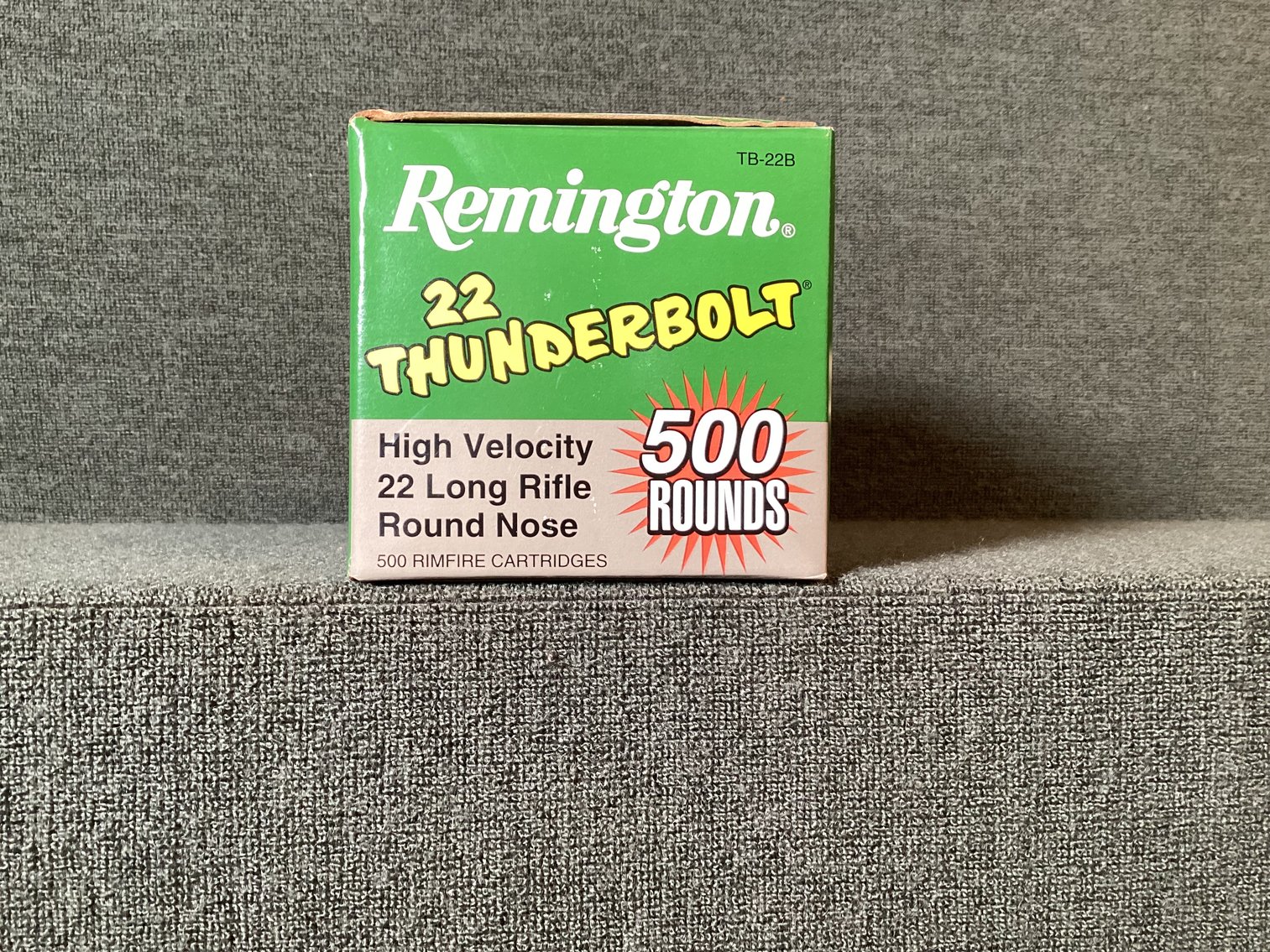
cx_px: 635
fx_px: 1137
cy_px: 476
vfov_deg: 45.4
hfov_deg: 58.3
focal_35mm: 31
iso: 160
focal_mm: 3.3
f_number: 2.4
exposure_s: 1/50
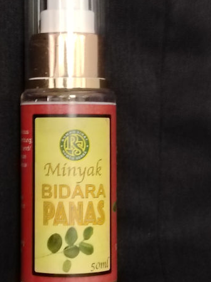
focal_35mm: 101
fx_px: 822
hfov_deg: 14.6
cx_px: 88
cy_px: 127
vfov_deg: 19.5
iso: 3038
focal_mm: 5.25
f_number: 1.75
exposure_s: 1/25
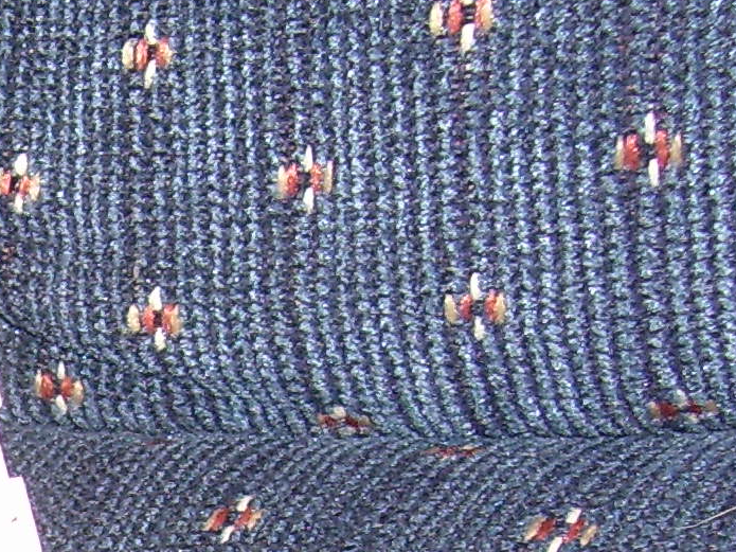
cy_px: 804
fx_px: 2679
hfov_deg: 14.0
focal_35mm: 126
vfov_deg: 11.3
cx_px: -549
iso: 125
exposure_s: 1/60
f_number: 2.7
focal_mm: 5.6
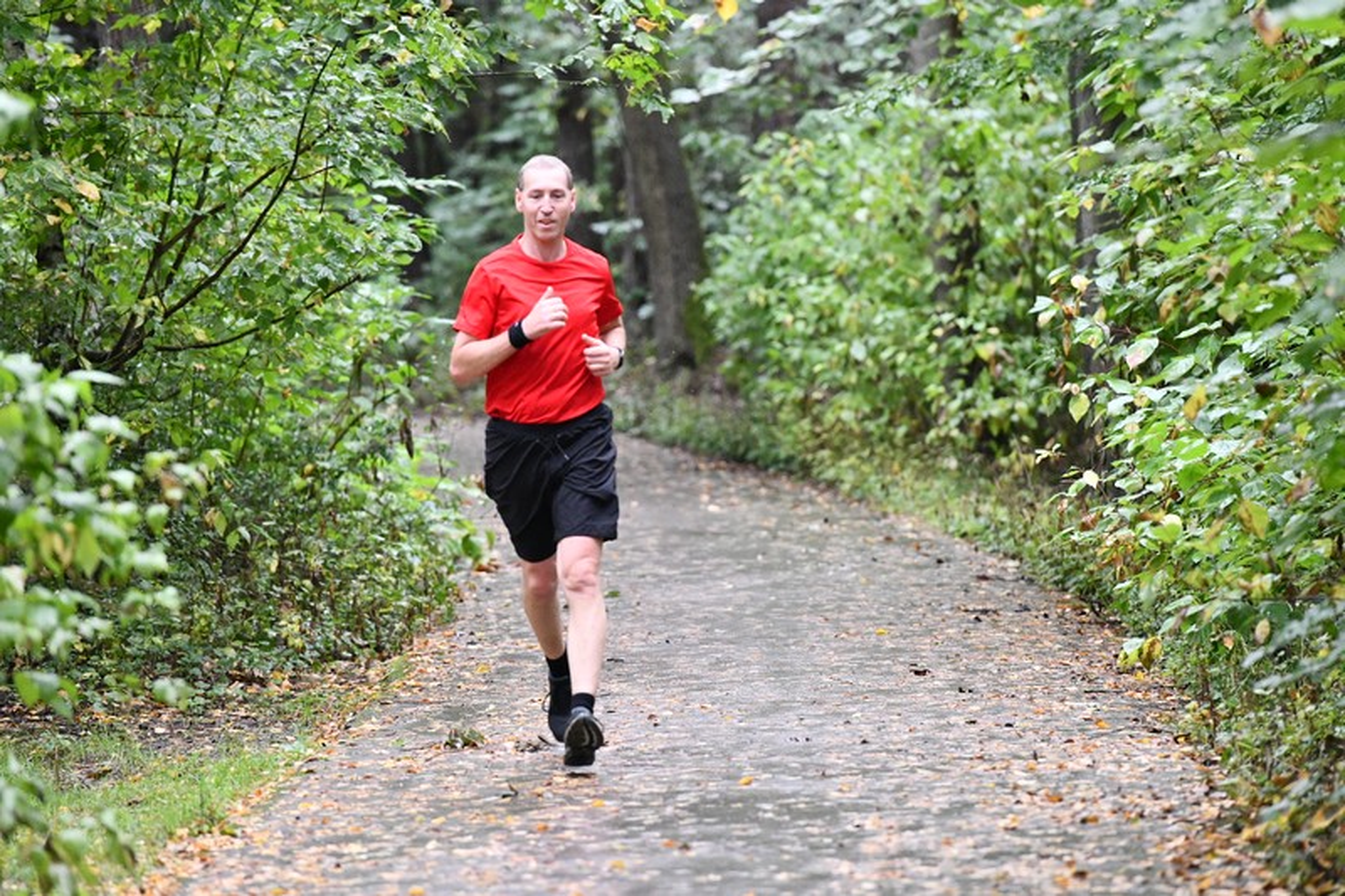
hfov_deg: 10.3
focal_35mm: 200
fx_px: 7470
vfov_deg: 6.9
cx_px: 672
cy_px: 448
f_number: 3.5
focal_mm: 200
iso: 4000
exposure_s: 1/800
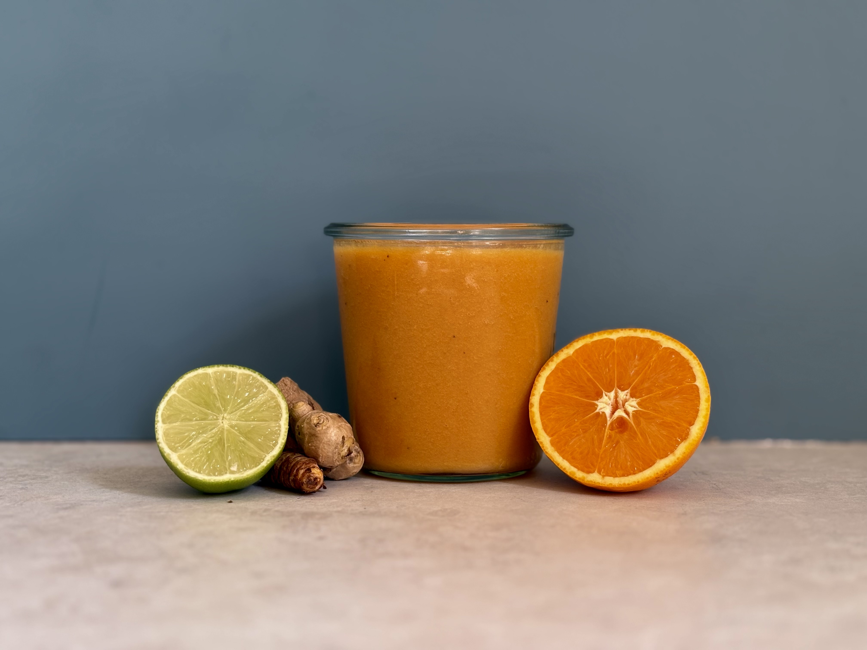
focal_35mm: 52
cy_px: 325
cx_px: 434
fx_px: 1302
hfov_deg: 36.8
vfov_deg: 28.0
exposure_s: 1/88
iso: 50
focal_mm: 5.96
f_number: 1.6
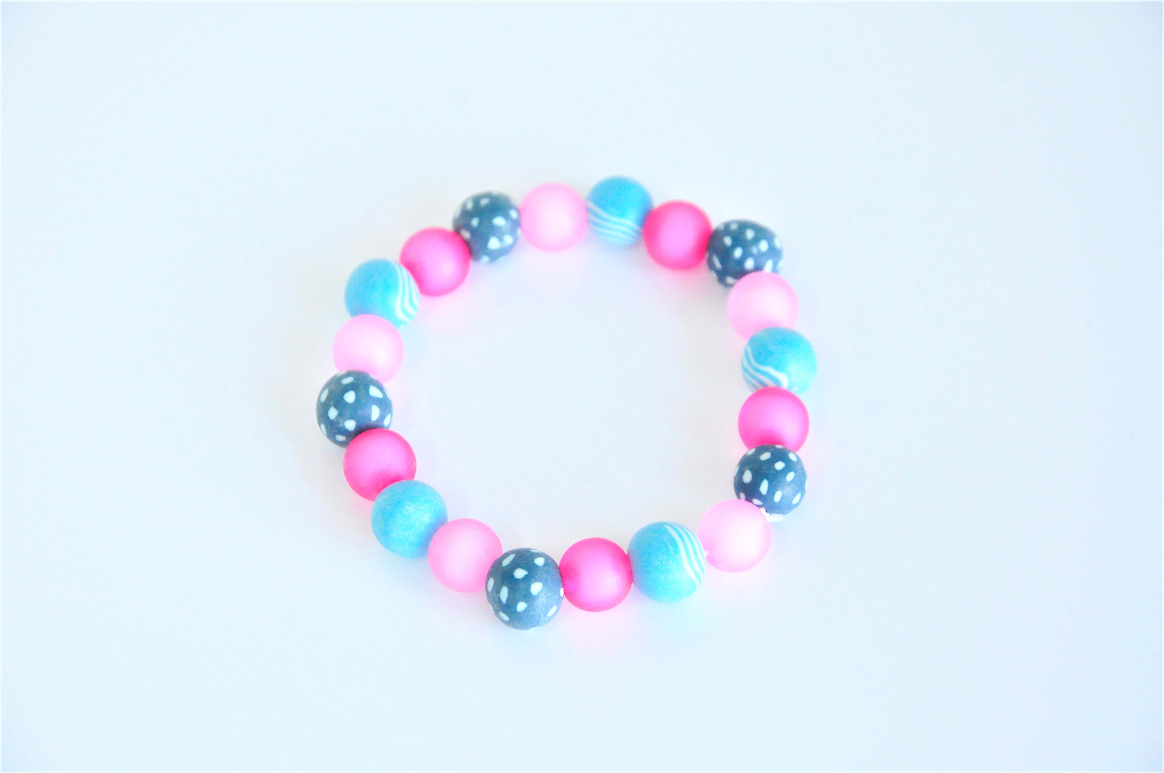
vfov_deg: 8.7
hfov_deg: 13.1
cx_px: 582
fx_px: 5086
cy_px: 386
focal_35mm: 158
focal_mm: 105
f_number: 8
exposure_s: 1/125
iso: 2200
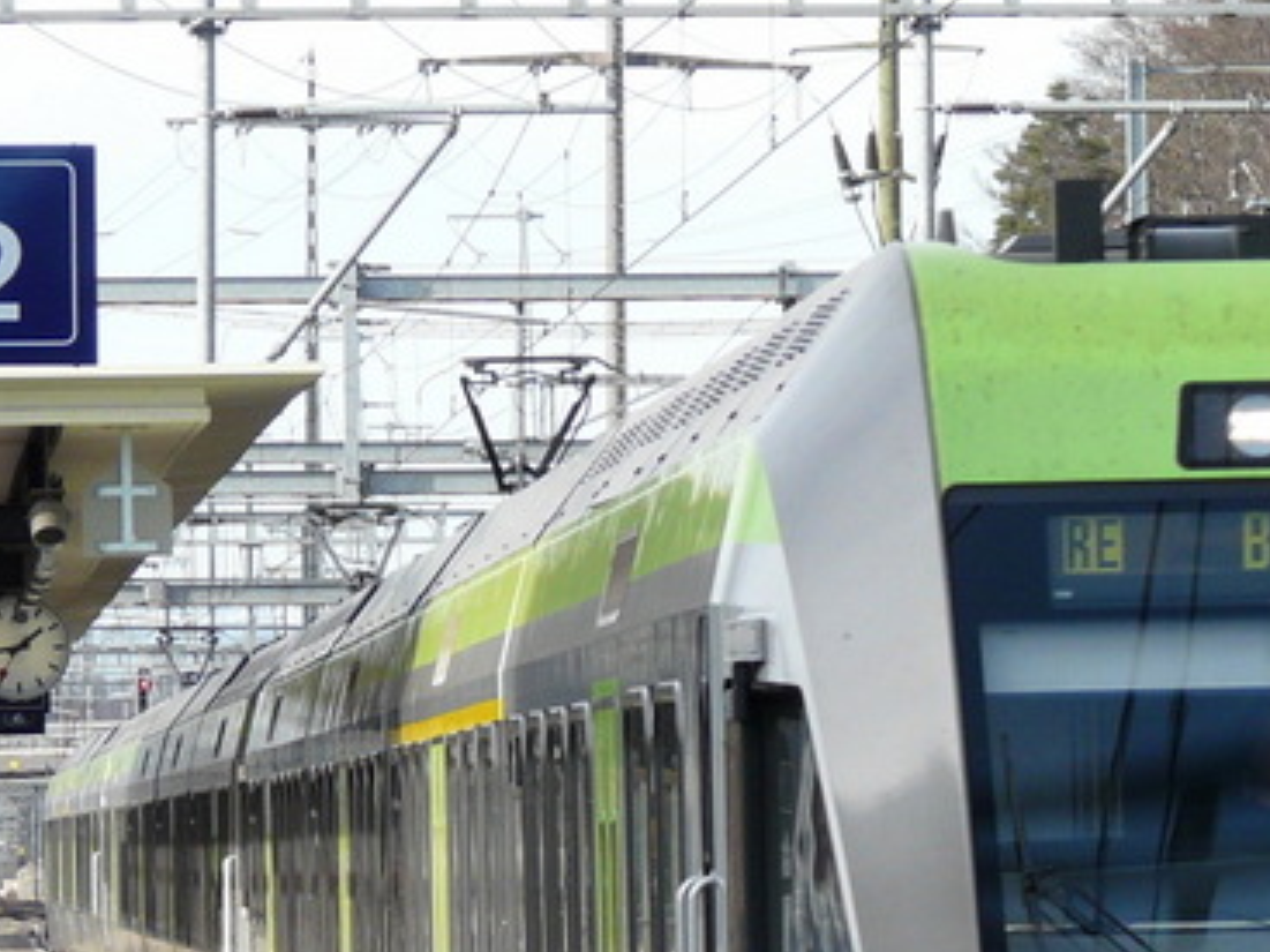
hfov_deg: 6.0
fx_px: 11993
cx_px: 1315
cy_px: 931
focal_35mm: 327
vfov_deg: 4.5
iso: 100
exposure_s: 1/250
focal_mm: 19.7
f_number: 4.5
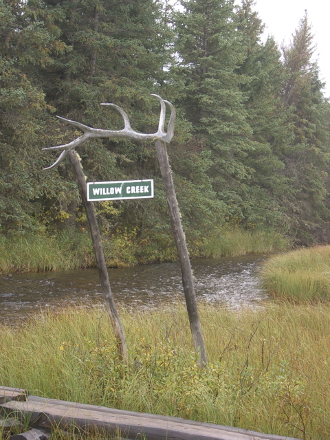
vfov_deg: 22.3
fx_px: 1119
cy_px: 220
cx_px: 165
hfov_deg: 16.8
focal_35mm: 88
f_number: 4.4
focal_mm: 14.6
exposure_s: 1/60
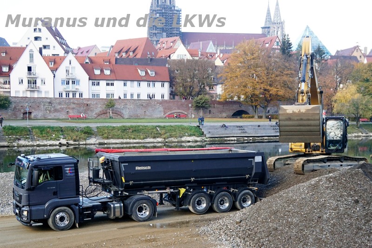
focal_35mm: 42
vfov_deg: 31.9
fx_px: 434
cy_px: 124
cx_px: 186
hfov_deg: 46.4
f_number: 4
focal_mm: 28
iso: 640
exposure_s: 1/500
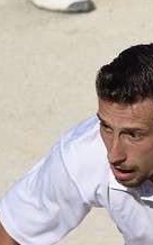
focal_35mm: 1495
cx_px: 762
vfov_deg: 1.4
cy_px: 368
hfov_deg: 0.9
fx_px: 9987
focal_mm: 200
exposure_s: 1/1600
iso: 400
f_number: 9
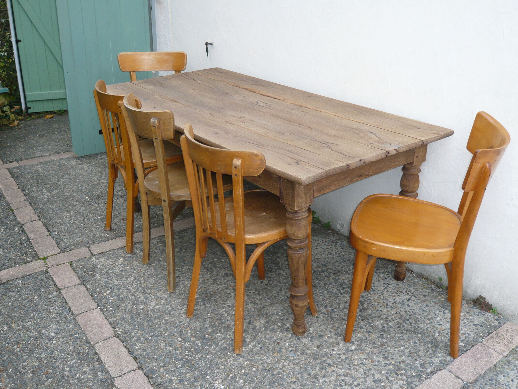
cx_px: 259
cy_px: 194
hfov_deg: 51.4
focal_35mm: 36
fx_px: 539
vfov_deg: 39.7
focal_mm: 5.8
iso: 100
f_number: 3.1
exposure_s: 1/160
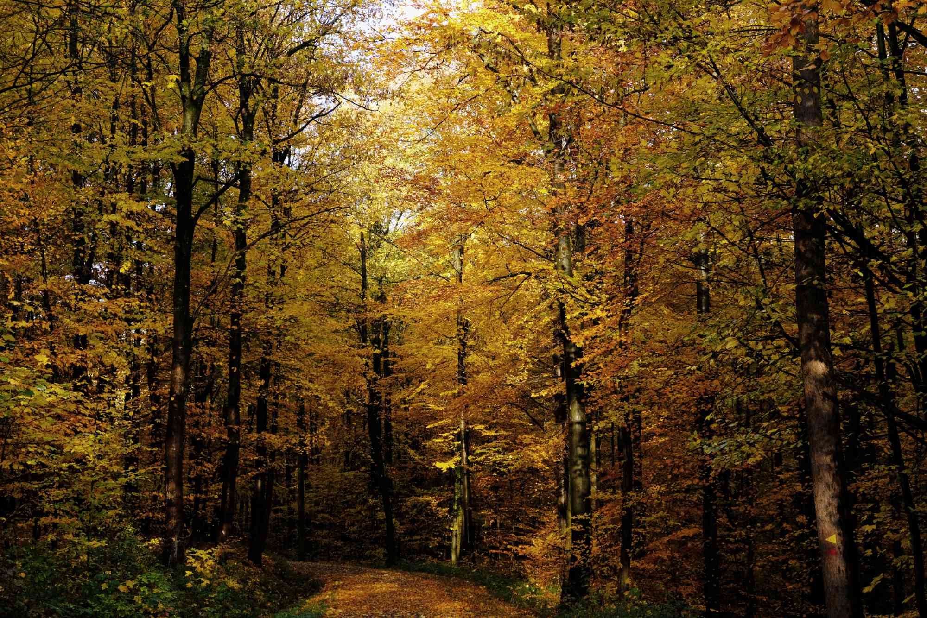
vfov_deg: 18.7
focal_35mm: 73
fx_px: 1880
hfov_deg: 27.7
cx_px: 464
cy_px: 309
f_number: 5
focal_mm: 48.4
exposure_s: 1/280
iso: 400
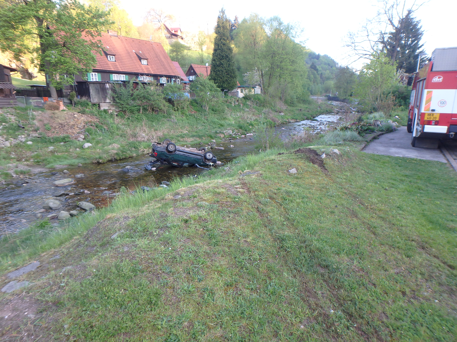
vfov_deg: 63.4
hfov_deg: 79.0
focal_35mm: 21
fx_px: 277
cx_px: 228
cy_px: 171
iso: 125
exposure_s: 1/60
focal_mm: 3.7
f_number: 3.5
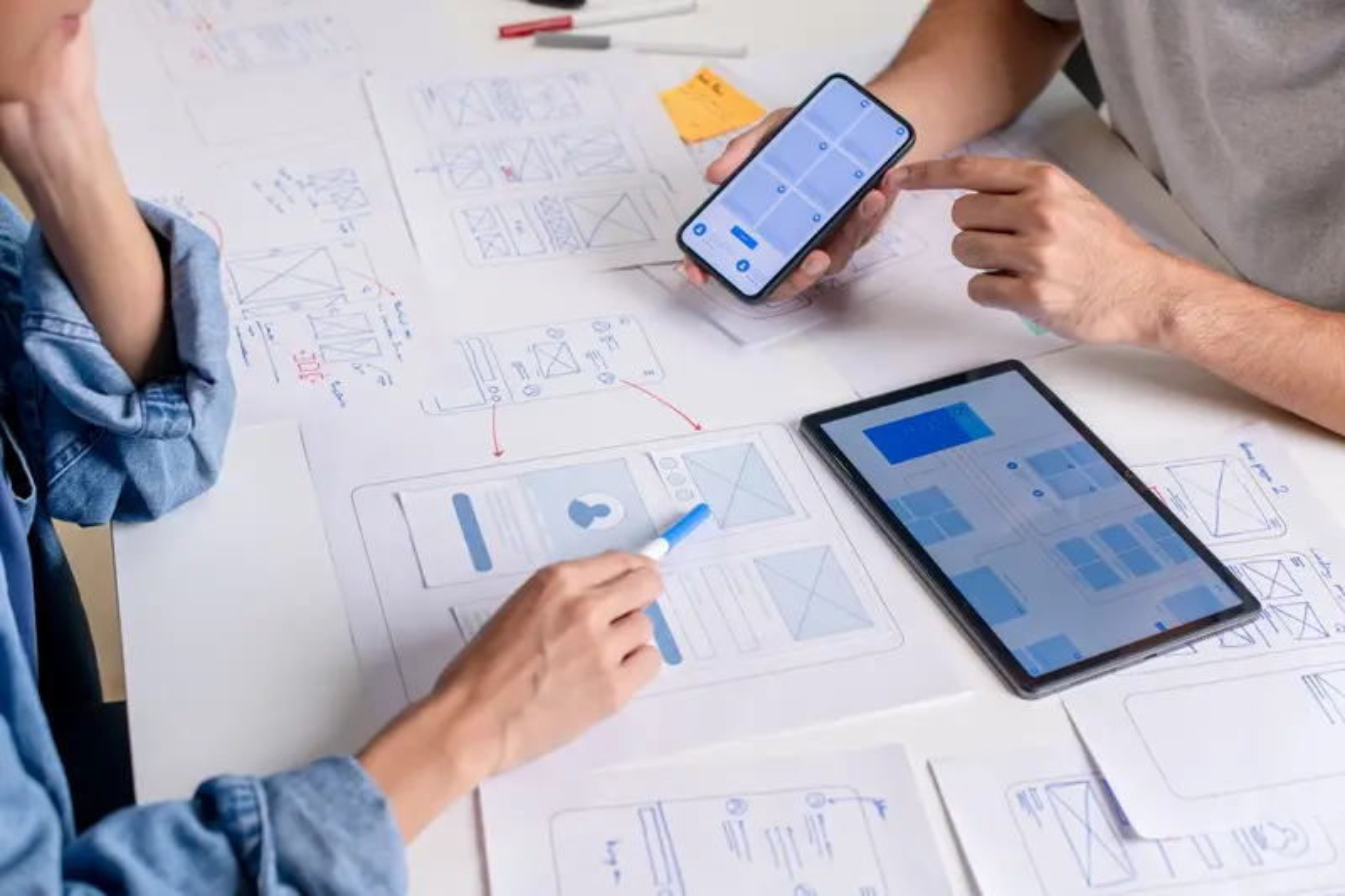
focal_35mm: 50
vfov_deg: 27.0
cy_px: 448
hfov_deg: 39.6
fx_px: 1868
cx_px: 672
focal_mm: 50
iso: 200
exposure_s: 1/60
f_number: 4.5
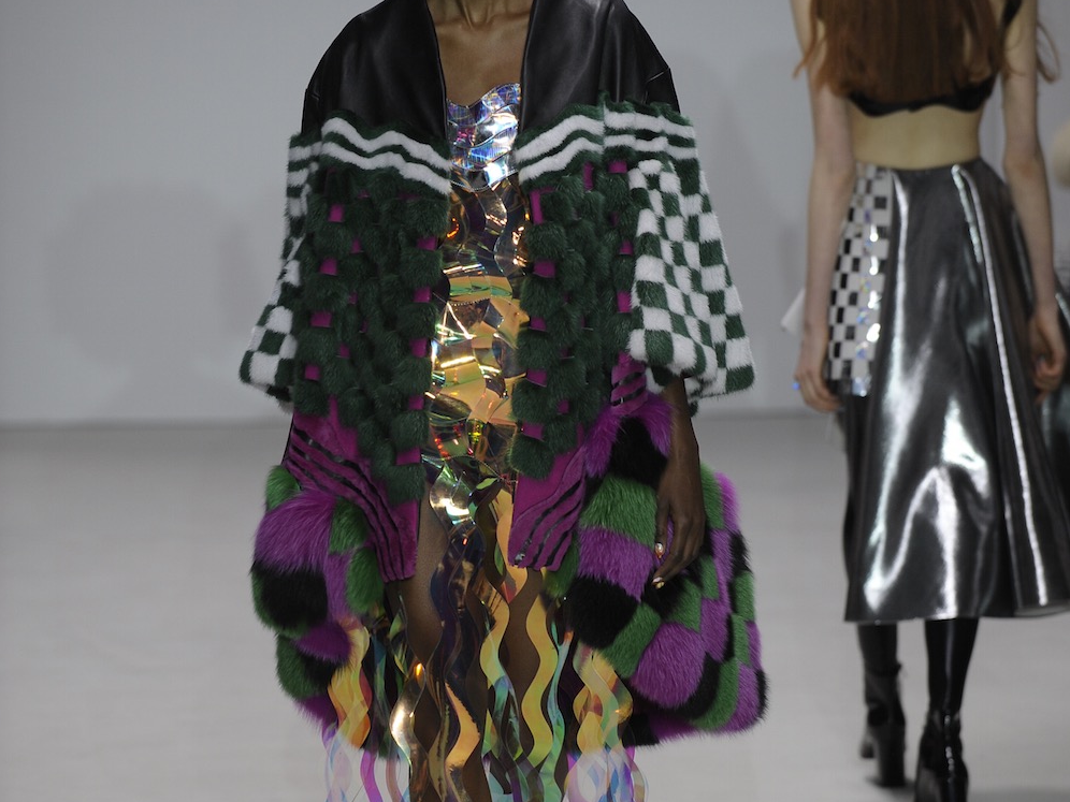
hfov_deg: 6.8
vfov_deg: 5.1
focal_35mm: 290
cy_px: 469
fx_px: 8964
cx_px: 534
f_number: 4.5
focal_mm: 200
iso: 1000
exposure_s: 1/500
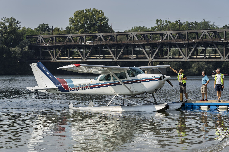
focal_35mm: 105
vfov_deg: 13.0
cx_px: 114
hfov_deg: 19.5
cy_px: 76
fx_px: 668
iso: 100
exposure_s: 1/250
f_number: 8
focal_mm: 105
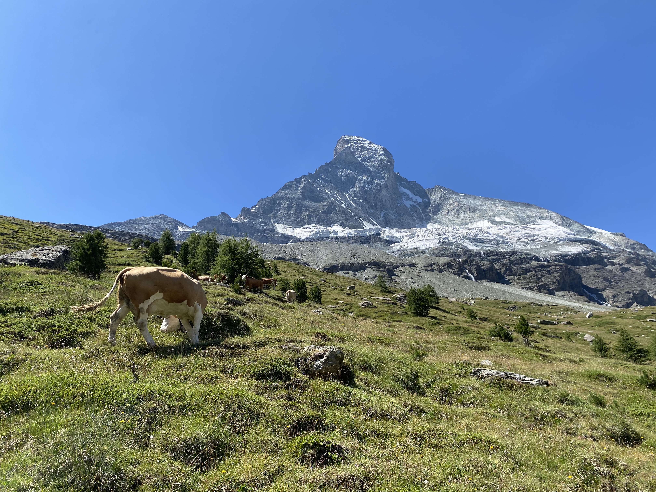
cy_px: 246
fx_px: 493
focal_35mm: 26
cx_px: 328
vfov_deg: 53.1
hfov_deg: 67.3
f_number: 1.8
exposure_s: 1/2028
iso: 32
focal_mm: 4.25
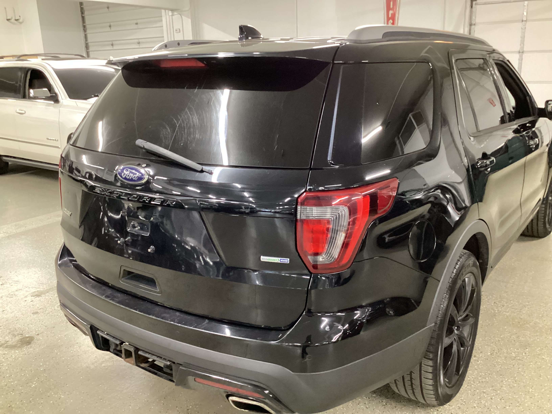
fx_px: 494
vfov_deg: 45.4
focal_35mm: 31
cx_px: 276
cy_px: 207
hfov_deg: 58.4
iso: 500
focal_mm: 3.3
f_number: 2.4
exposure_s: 1/30
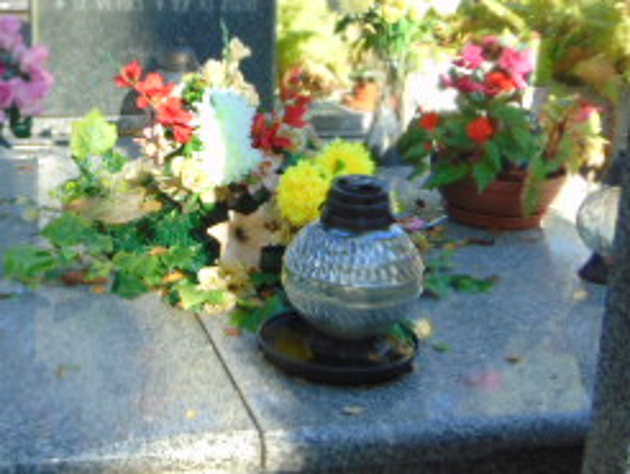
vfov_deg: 22.6
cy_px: 215
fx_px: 1184
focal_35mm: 65
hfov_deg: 29.4
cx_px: 164
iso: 80
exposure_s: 1/125
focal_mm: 4.5
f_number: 3
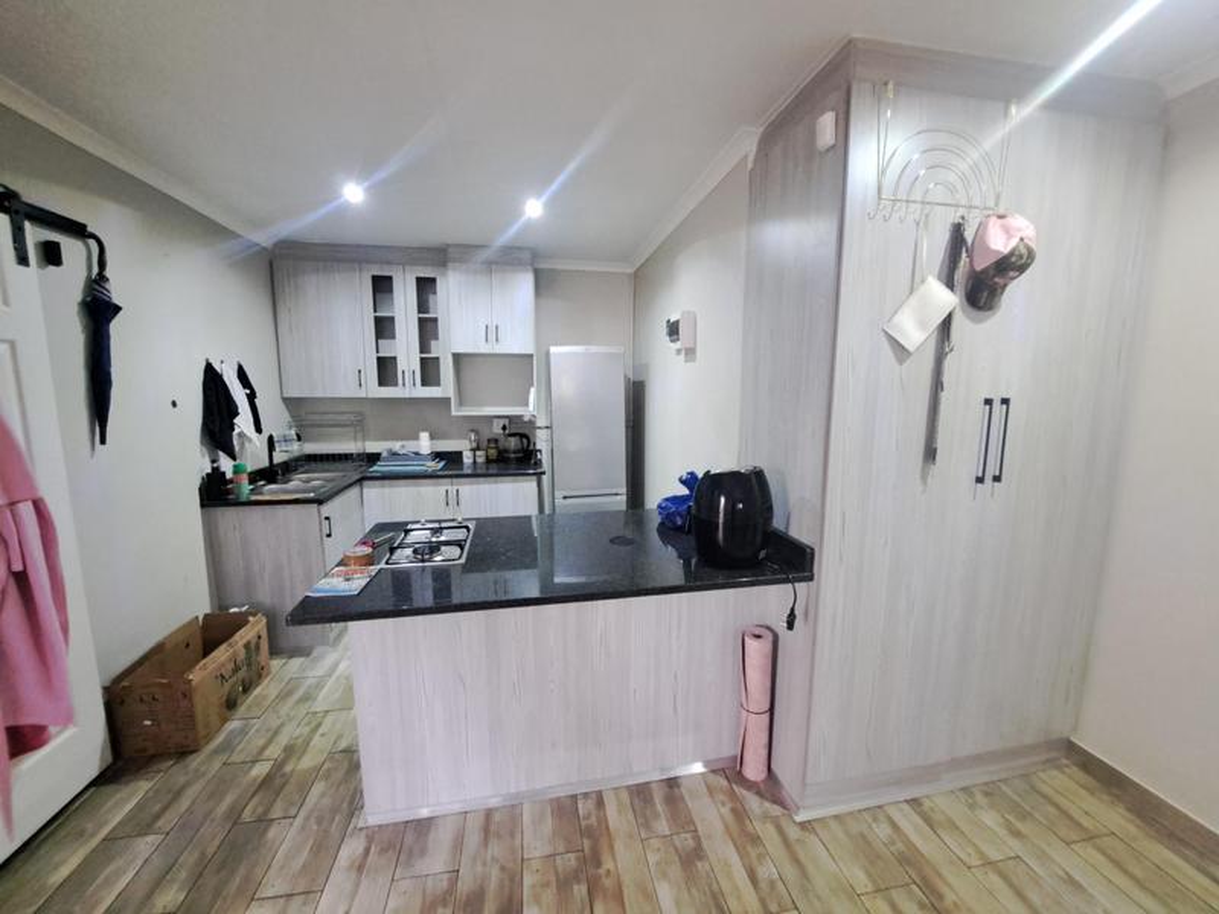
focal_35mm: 13
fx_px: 458
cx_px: 610
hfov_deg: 106.2
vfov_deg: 89.9
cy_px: 457
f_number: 2.2
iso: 640
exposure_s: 1/20
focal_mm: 1.74
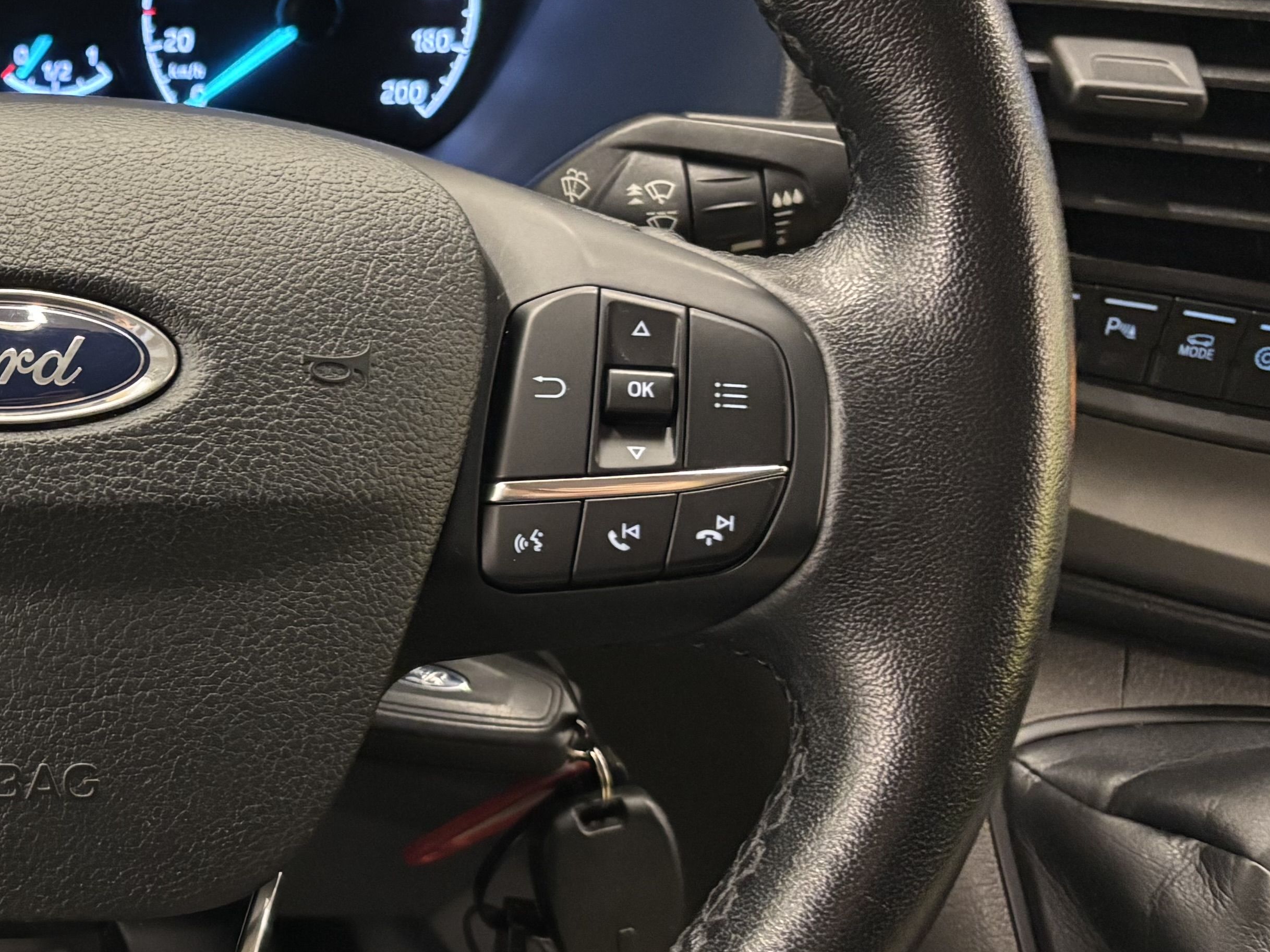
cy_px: 329
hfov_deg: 28.9
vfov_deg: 23.9
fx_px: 2238
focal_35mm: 61
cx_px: -104
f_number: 1.6
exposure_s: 1/34
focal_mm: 5.96
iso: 640
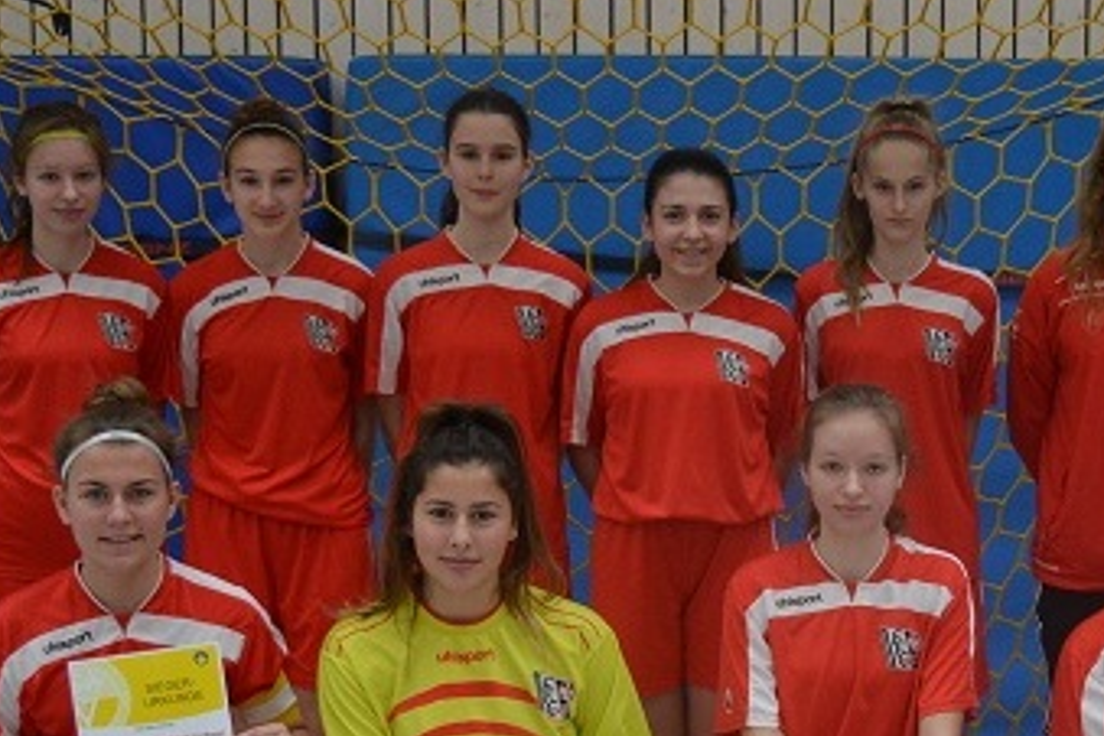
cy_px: 619
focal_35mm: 74
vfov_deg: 18.2
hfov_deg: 27.2
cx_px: 733
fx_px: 2269
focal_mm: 24
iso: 1600
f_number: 4
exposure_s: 1/320
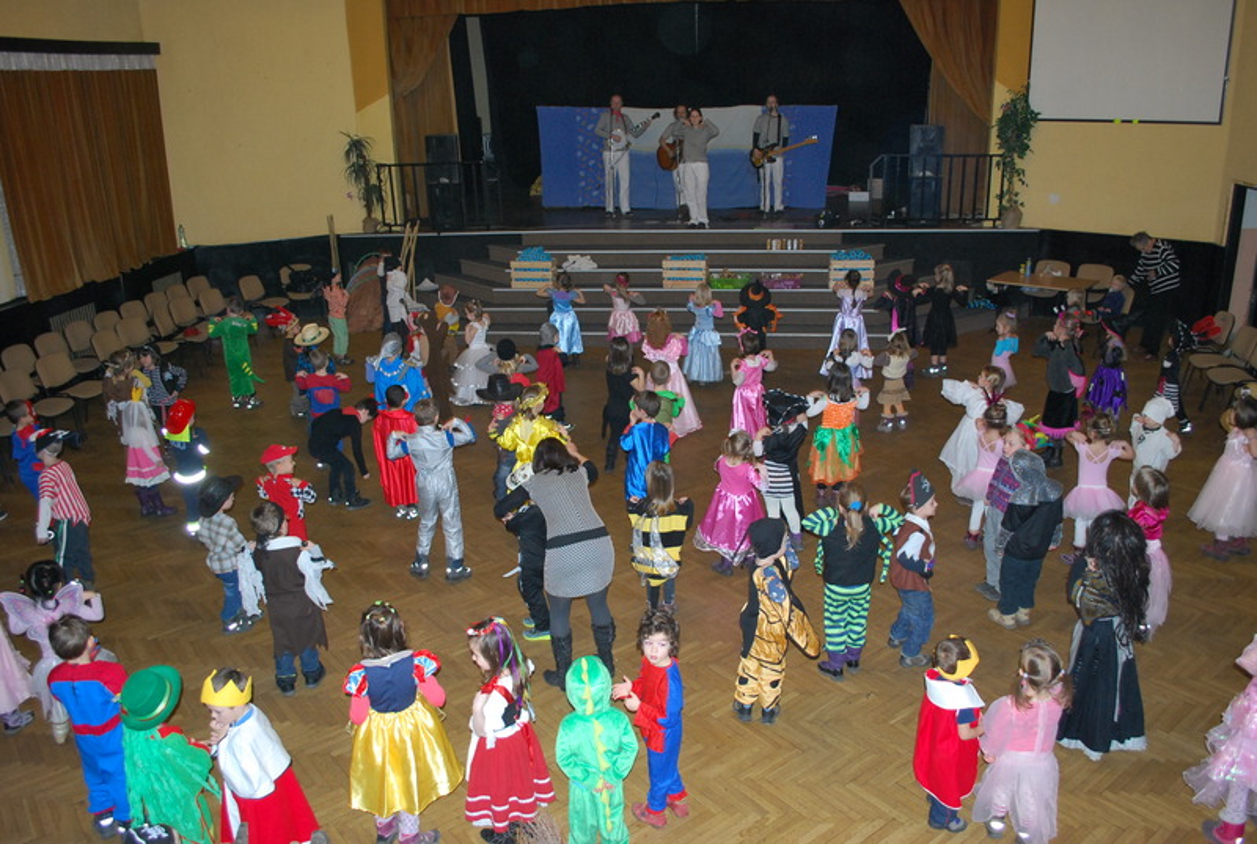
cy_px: 422
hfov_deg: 67.3
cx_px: 628
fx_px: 945
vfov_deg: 48.1
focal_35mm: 27
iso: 560
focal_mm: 18
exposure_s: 1/60
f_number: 3.5
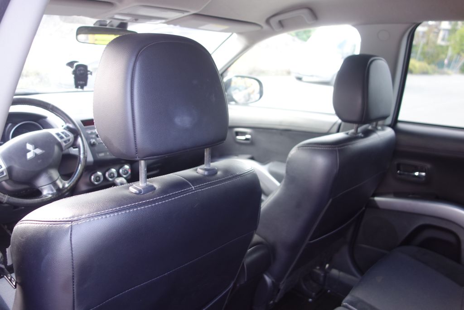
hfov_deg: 65.5
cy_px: 155
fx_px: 361
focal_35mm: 28
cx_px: 232
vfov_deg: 46.4
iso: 125
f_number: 1.8
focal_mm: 10.4
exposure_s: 1/40
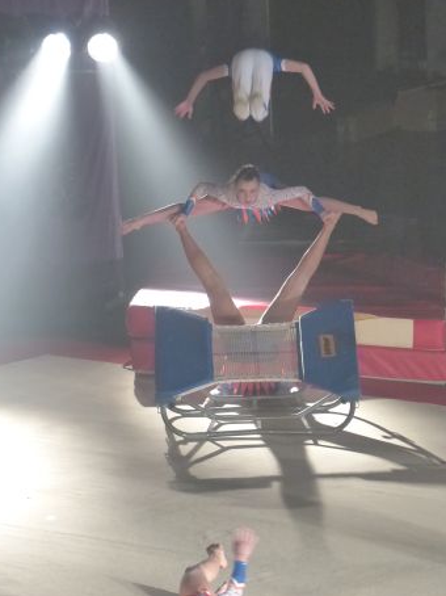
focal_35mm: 302
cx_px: 233
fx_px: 5193
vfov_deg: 6.6
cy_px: 270
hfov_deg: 4.9
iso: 1250
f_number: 2.8
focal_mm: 49.2
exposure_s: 1/160
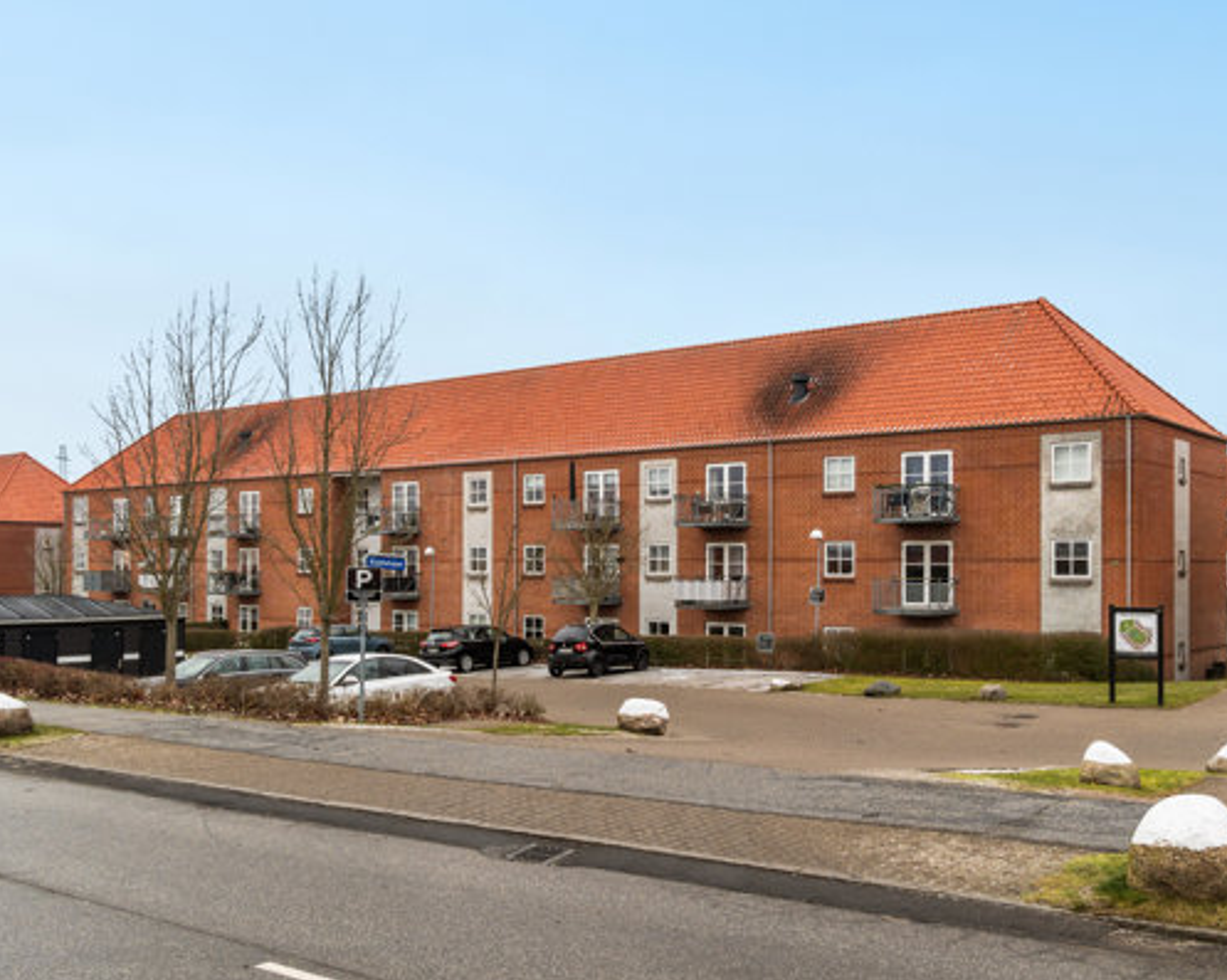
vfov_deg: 43.3
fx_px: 1234
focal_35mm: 34
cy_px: 491
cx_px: 634
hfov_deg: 52.9
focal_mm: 20
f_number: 8
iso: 200
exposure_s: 1/25
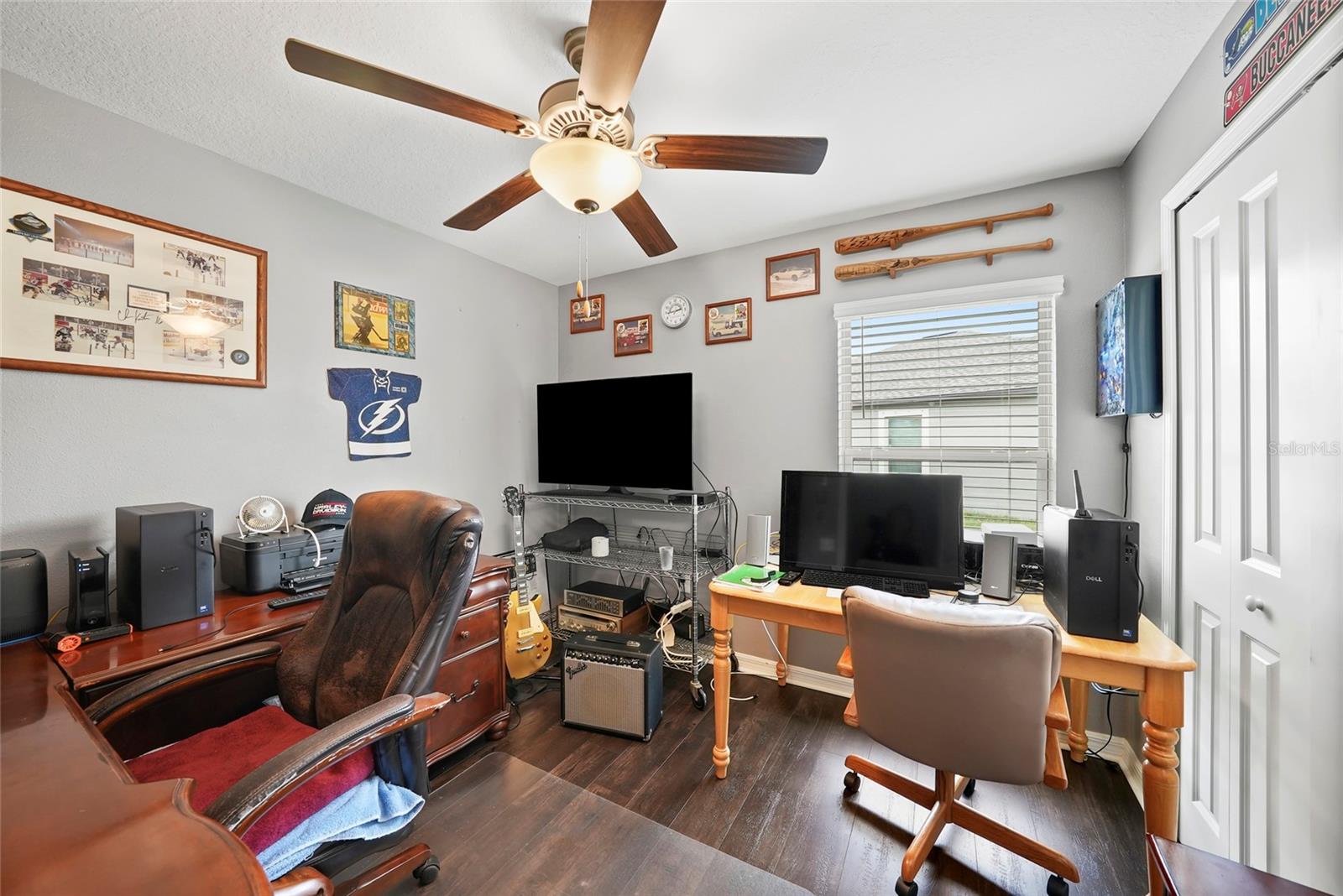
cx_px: 672
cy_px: 448
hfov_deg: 112.6
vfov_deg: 90.1
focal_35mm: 12
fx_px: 448
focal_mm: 12
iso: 400
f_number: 8
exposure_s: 1/1.25
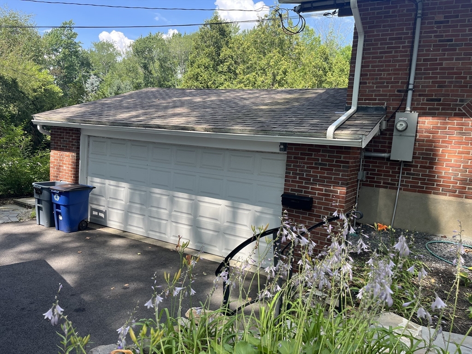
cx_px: 236
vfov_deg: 53.1
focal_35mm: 26
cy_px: 177
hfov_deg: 67.3
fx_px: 355
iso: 50
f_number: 1.6
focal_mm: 5.1
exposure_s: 1/751
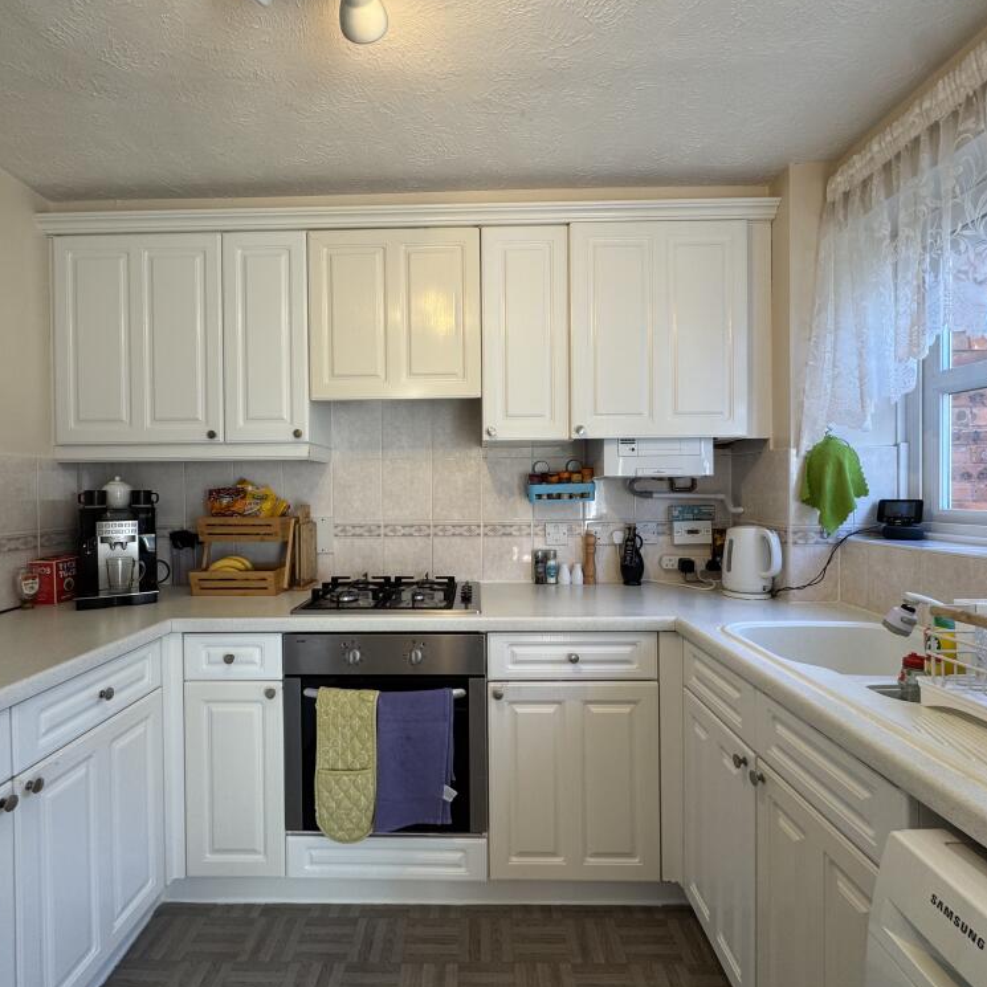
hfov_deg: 83.9
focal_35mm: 17
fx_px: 548
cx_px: 466
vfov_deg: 84.0
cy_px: 494
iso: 50
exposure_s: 1/100
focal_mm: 2.22
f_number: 2.2
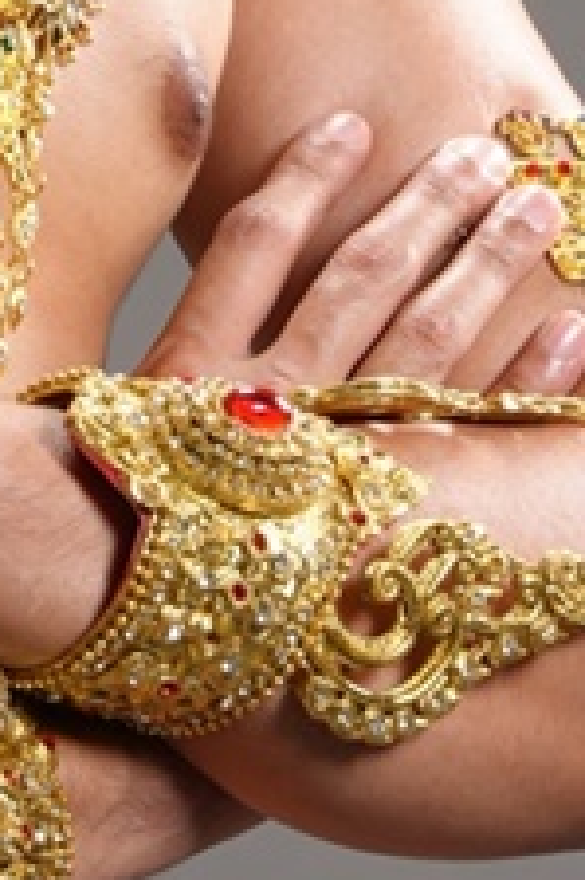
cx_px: -357
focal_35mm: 1071
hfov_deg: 1.3
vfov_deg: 1.9
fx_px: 26144
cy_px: -522
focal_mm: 200
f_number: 13
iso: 100
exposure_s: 1/200
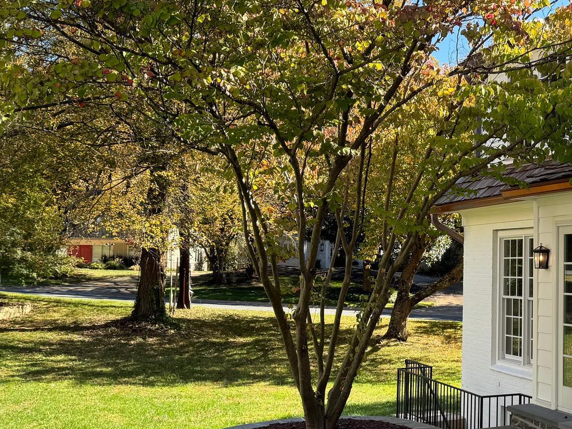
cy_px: 211
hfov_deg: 36.6
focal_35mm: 49
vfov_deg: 29.7
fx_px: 810
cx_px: 509
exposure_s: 1/876
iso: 80
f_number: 1.78
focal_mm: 6.76
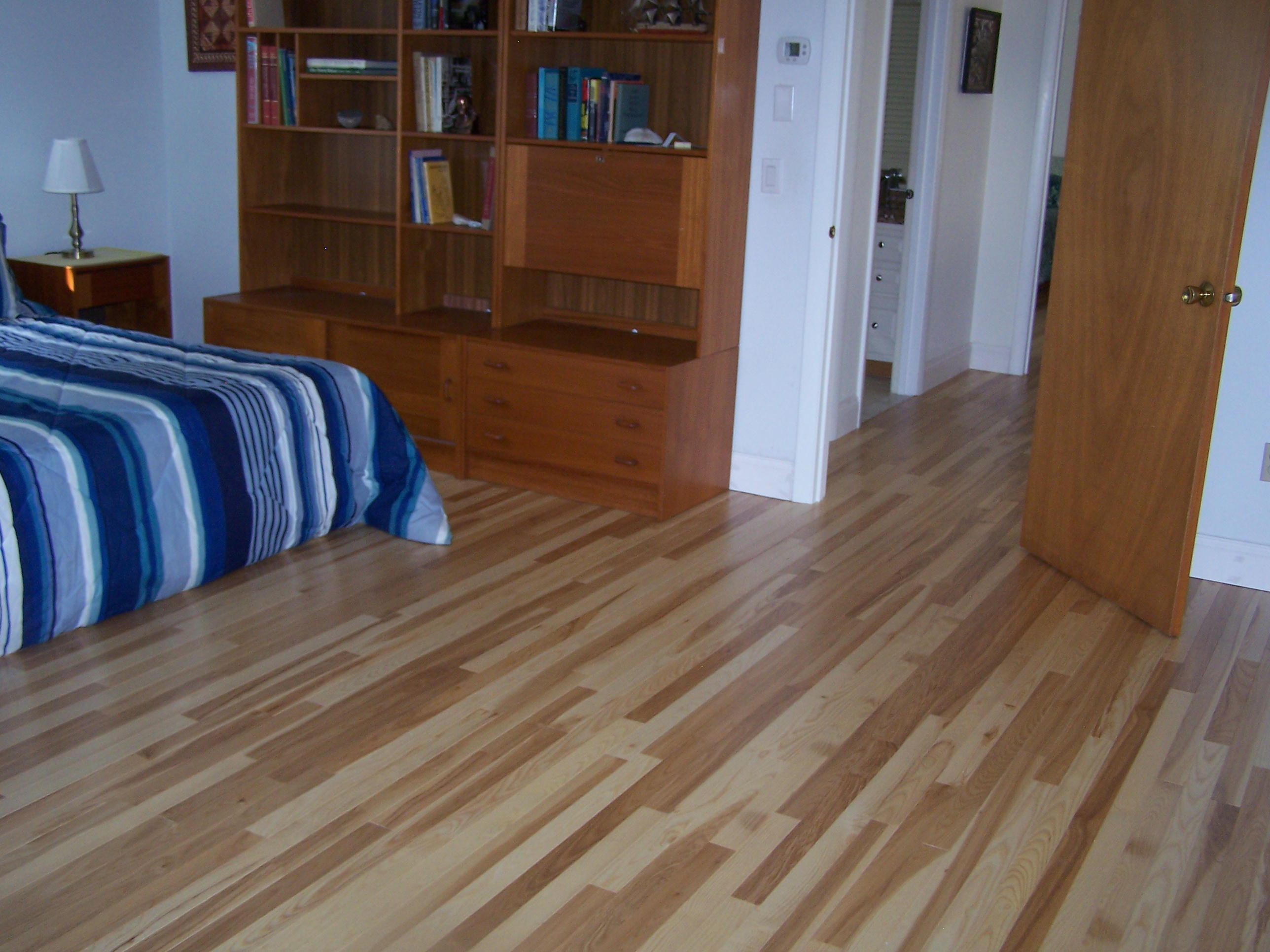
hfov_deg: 49.0
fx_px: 1394
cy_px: 476
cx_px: 635
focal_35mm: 38
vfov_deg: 37.7
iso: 140
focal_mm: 6.3
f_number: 2.8
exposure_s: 1/60
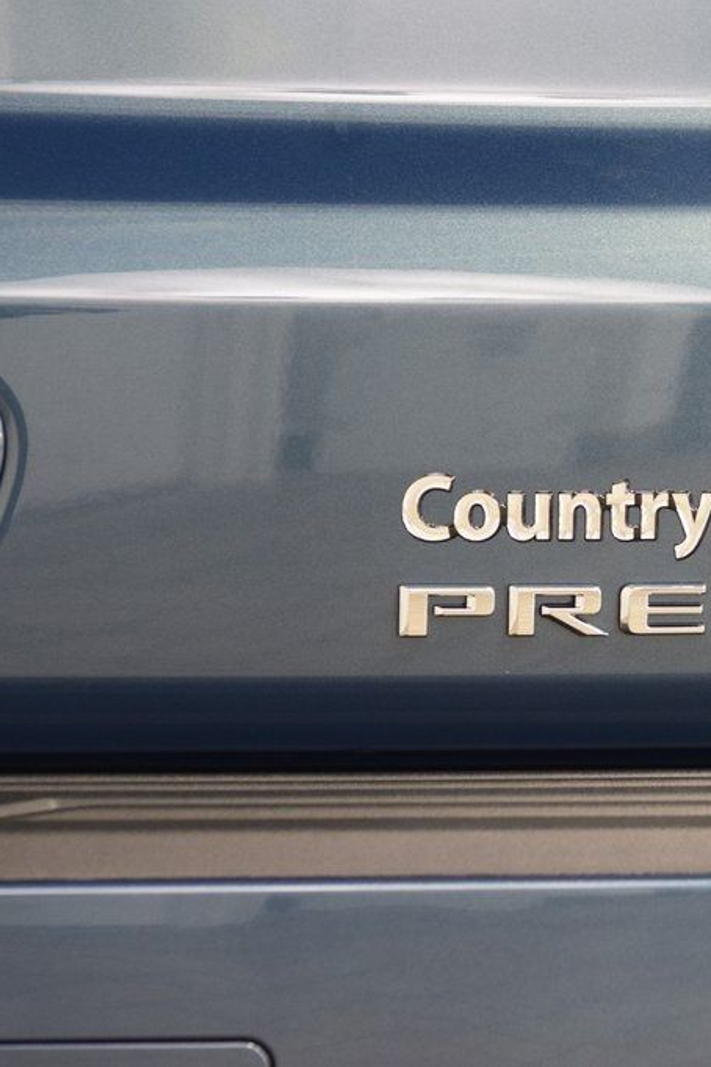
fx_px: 4680
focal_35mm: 158
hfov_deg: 8.6
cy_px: 534
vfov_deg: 13.0
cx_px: 700
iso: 1600
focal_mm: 70
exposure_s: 1/30
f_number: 4.5
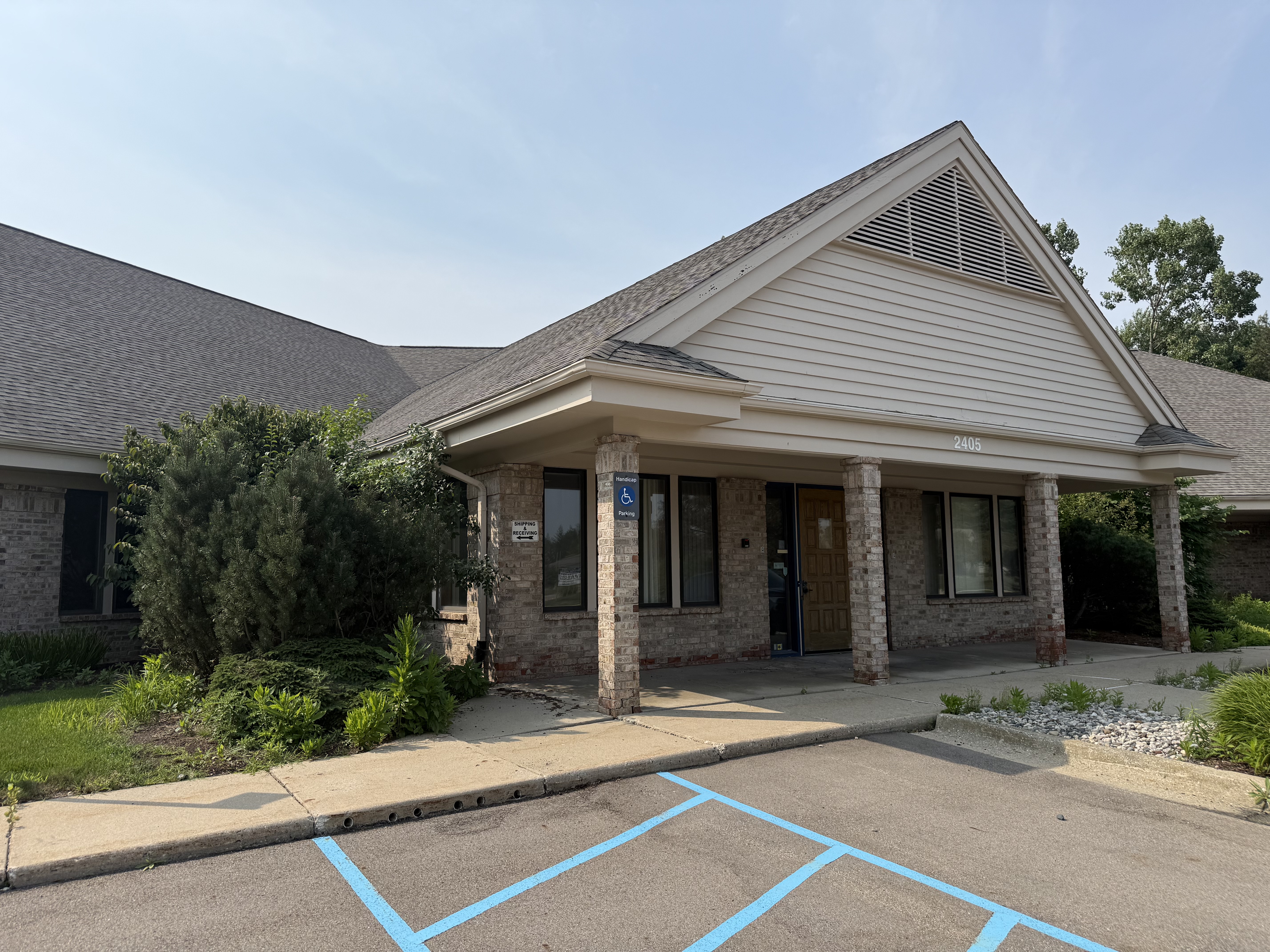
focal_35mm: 24
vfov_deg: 56.8
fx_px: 881
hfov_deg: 71.6
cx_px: 635
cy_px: 476
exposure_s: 1/5714
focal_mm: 6.76
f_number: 1.78
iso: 80
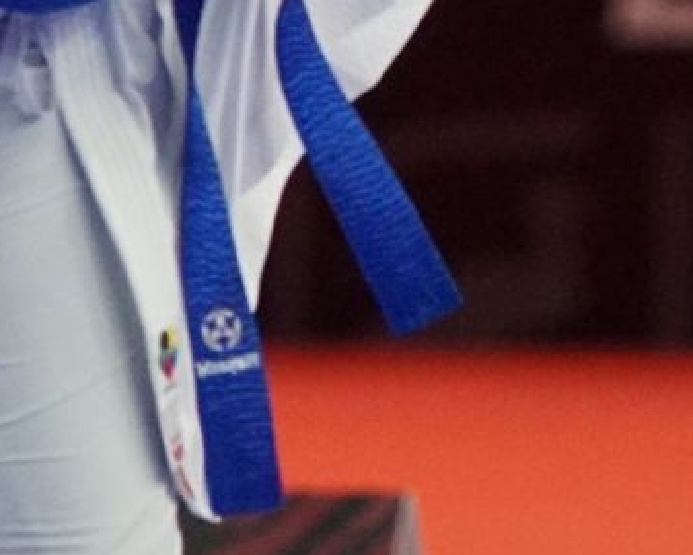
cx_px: 1010
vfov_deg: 1.2
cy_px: -331
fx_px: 26301
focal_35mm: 1282
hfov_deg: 1.5
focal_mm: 180
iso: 3200
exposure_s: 1/2000
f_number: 2.8
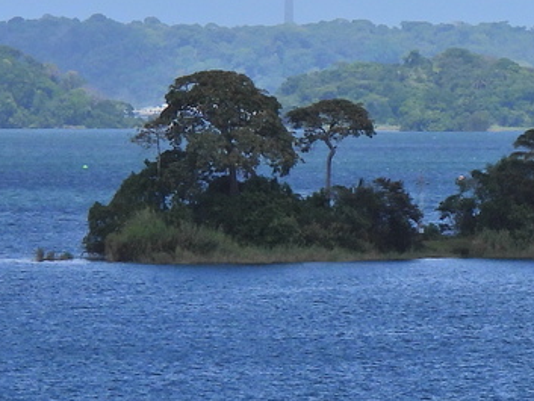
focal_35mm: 725
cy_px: 160
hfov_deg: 2.7
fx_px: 11188
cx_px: 871
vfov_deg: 2.1
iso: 100
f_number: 4.5
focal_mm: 35.7
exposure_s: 1/1250
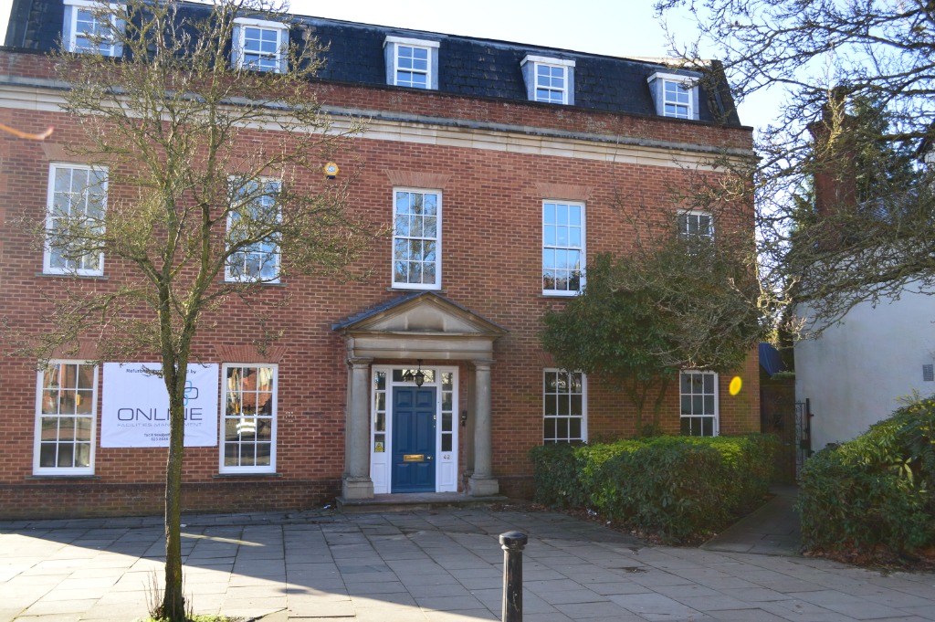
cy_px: 311
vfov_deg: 39.9
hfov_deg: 57.3
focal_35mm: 33
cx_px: 468
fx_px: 856
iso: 100
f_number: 5.6
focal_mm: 22
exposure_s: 1/60
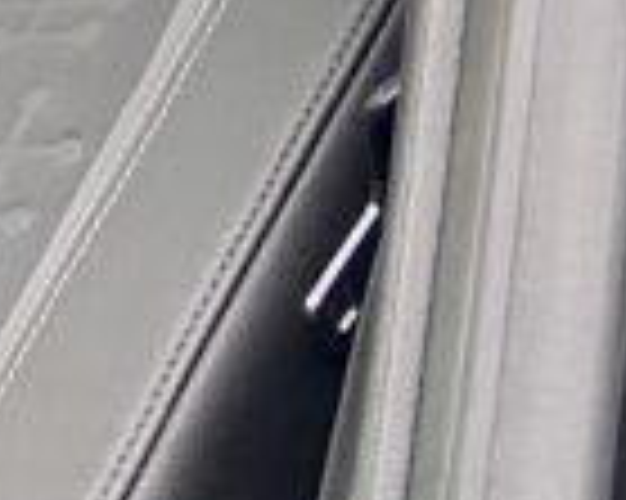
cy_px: 45
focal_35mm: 146
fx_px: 2703
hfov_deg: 11.3
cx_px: -793
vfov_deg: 10.5
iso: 125
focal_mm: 4.25
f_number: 1.8
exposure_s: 1/60
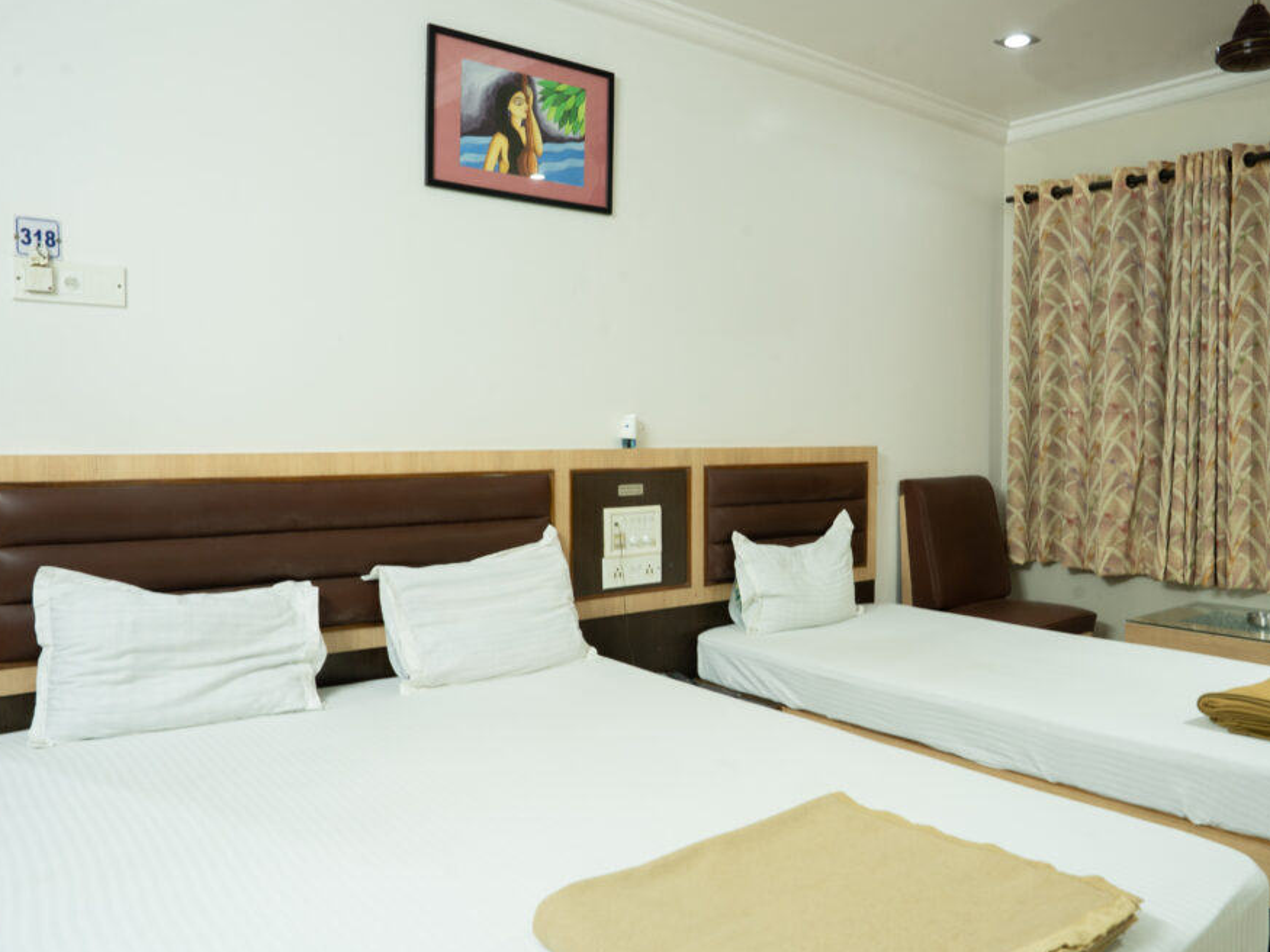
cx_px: 721
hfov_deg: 65.0
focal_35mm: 27
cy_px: 488
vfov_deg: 51.3
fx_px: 990
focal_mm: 24
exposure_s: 1
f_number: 10
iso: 500
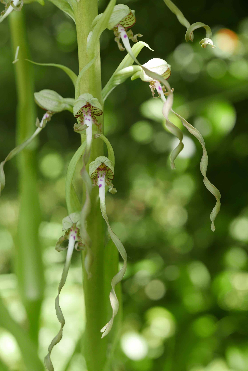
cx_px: 124
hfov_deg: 13.9
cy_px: 186
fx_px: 1021
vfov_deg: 20.6
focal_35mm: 99
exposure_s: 1/125
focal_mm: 34
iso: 200
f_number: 4
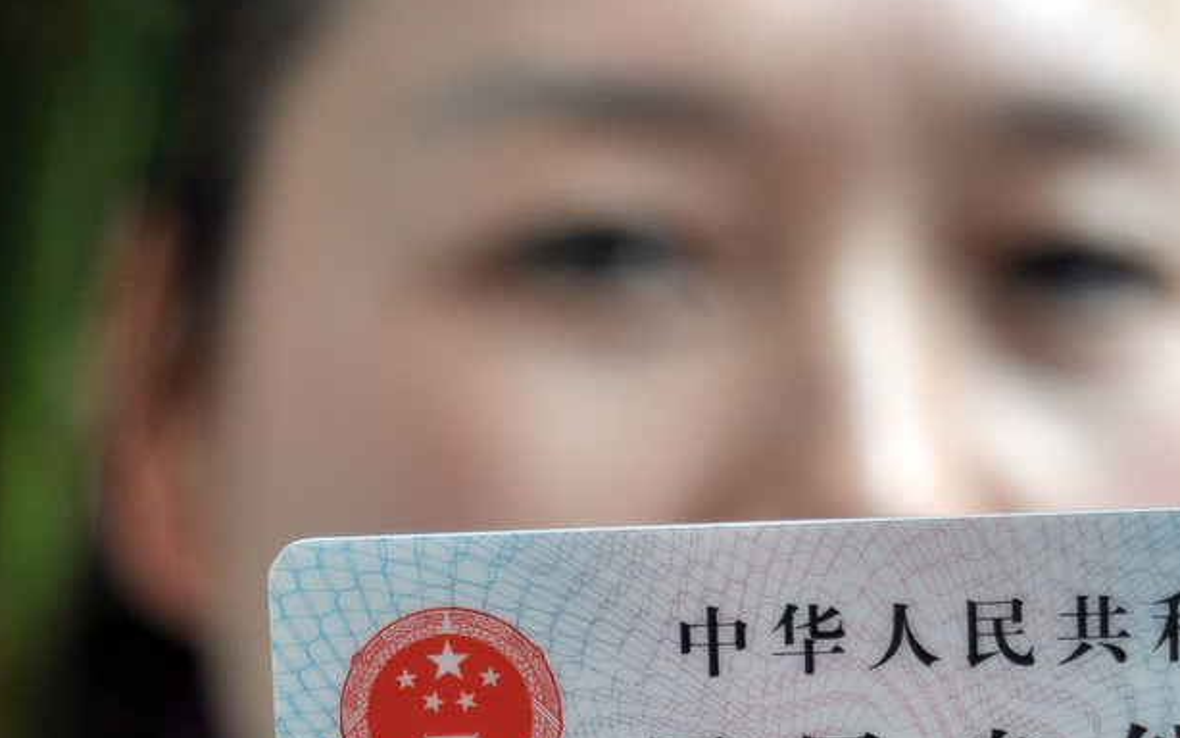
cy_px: 761
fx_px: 6722
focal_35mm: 209
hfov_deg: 10.0
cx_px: 457
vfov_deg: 6.3
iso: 200
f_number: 5.6
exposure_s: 1/80
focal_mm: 70
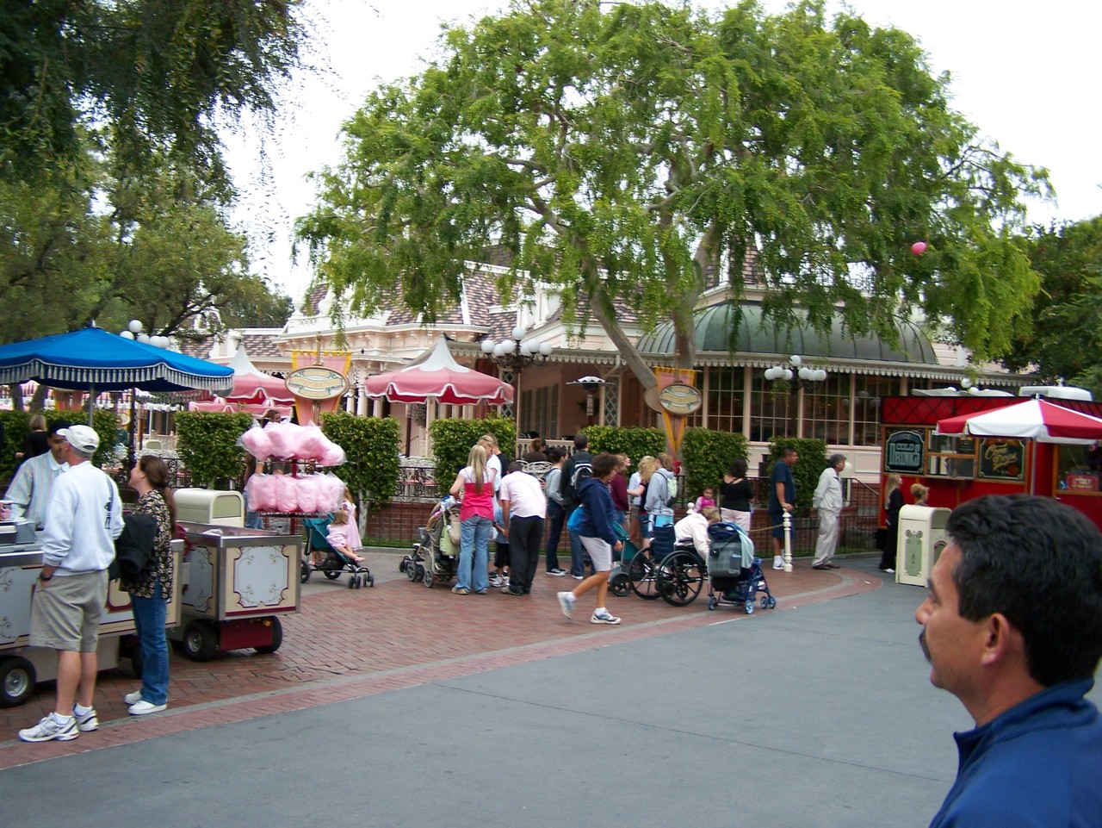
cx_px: 551
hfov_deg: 49.0
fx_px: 1210
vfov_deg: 37.7
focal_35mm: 38
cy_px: 414
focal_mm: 6.3
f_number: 2.8
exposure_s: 1/160
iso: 80
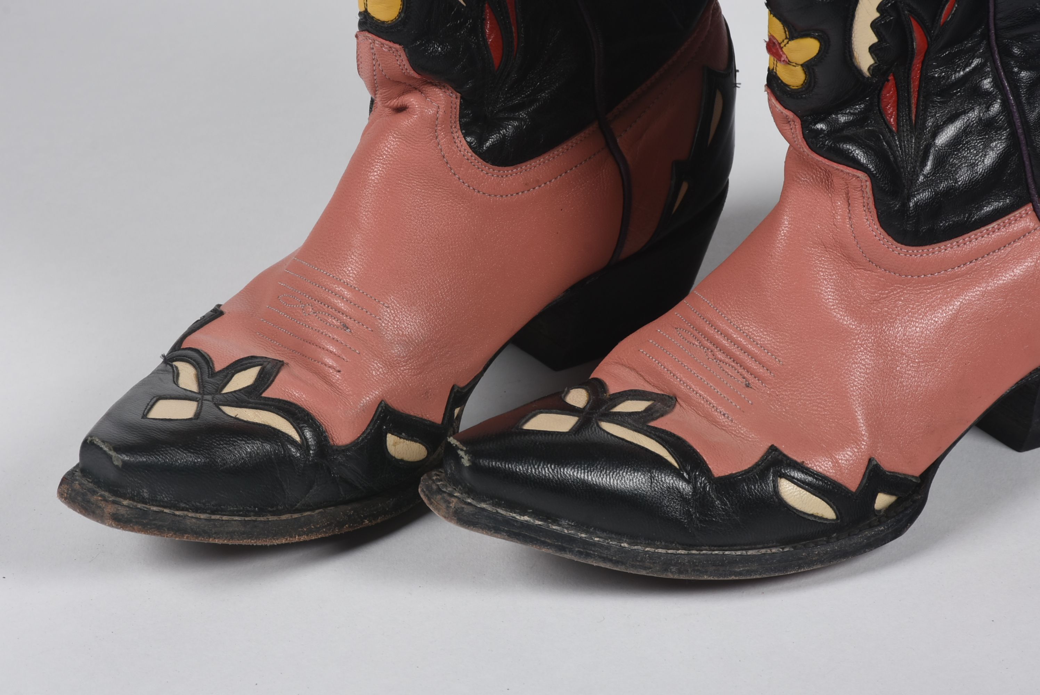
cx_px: 520
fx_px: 5030
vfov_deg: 7.9
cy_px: 348
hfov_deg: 11.8
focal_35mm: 174
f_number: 14
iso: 200
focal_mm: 116
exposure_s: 1/125
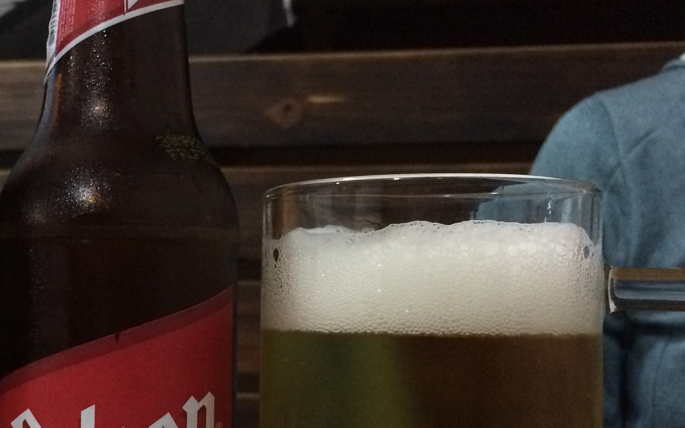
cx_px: 84
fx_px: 1195
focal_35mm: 64
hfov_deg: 30.7
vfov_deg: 20.2
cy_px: 286
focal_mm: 4.15
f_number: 2.2
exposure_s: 1/15
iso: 250
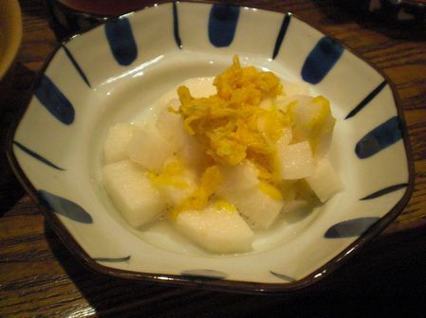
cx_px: 213
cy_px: 159
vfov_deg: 37.7
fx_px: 467
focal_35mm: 38
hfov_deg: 49.0
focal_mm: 6.3
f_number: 3.1
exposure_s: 1/50
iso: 800
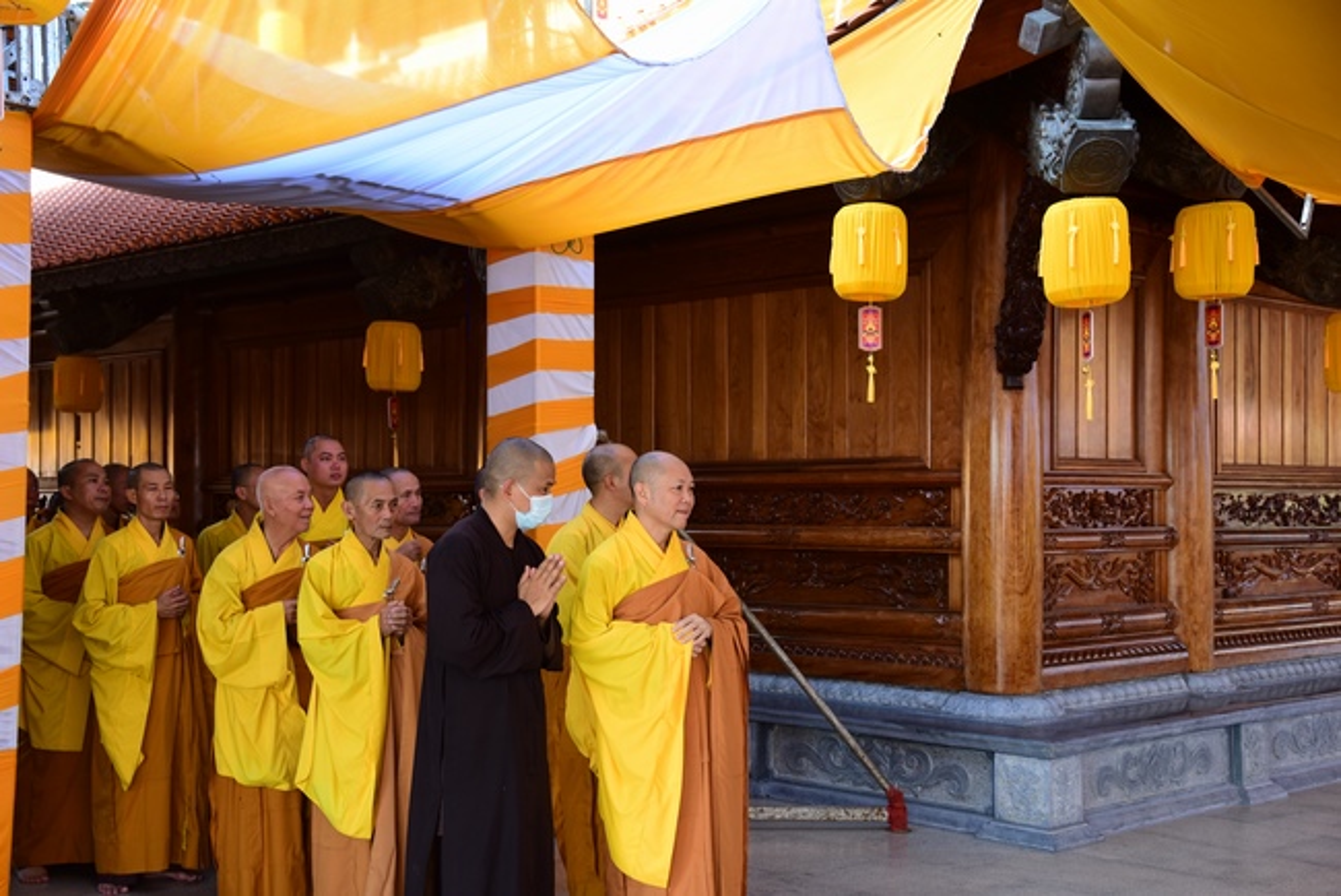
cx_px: 670
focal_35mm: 48
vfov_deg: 28.1
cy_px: 448
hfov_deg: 41.1
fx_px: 1789
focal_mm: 48
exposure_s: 1/80
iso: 400
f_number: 5.6
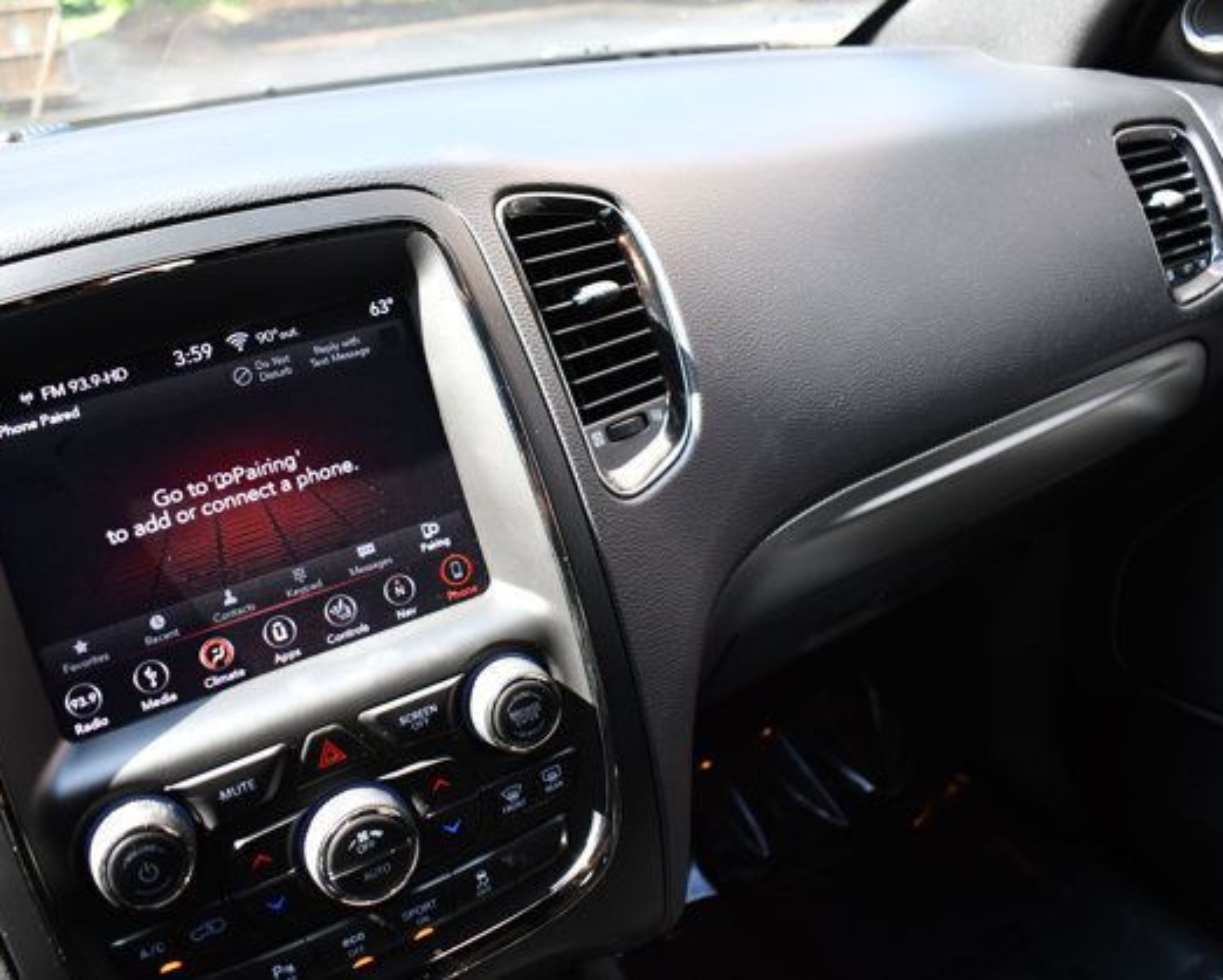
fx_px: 1123
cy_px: 483
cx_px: 608
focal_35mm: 31
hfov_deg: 57.2
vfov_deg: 47.1
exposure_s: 1/250
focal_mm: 18
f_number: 3.5
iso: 640
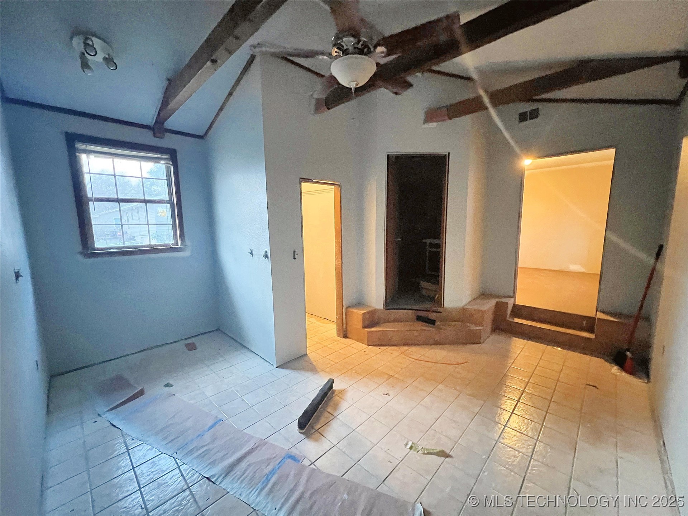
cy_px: 258
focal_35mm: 13
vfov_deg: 89.9
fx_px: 258
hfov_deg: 106.2
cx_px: 344
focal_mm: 1.6
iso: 1000
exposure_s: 1/40
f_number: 1.8
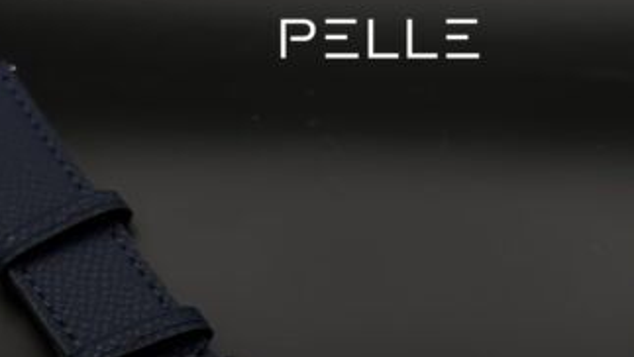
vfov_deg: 12.5
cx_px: 432
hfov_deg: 21.9
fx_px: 1631
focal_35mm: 97
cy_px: 131
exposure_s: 1/56
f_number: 1.8
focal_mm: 6.9
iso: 200
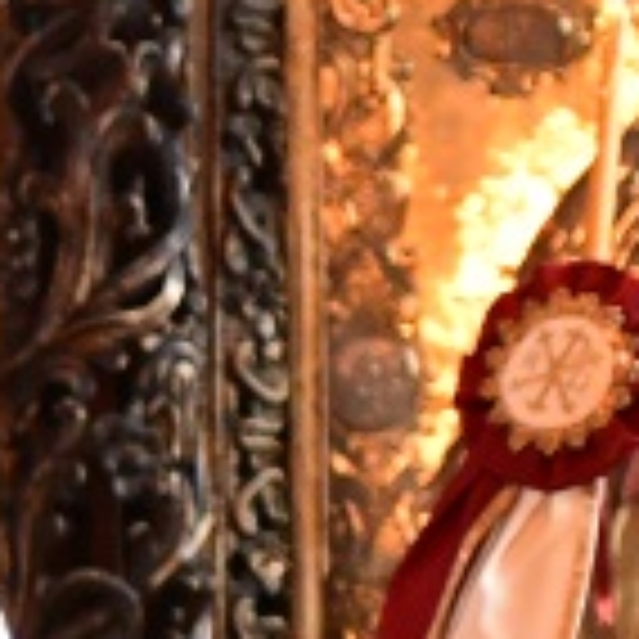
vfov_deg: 3.2
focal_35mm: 537
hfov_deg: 3.1
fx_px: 11215
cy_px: 1292
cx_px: -1858
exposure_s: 1/100
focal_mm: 50
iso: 2000
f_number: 2.2
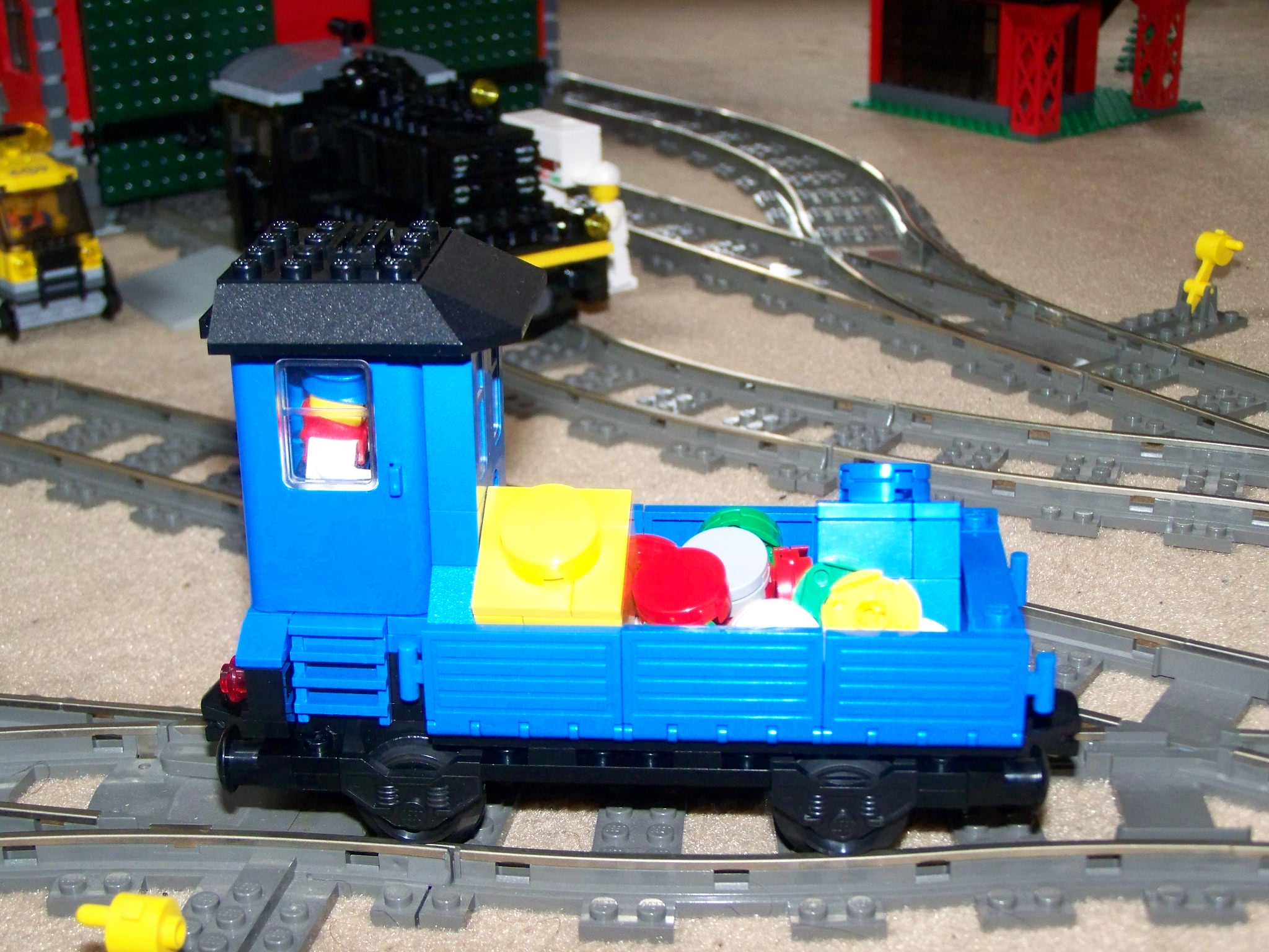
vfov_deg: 25.7
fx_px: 2090
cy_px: 476
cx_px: 634
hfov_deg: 33.8
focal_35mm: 57
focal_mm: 9.4
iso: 200
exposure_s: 1/30
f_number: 3.2
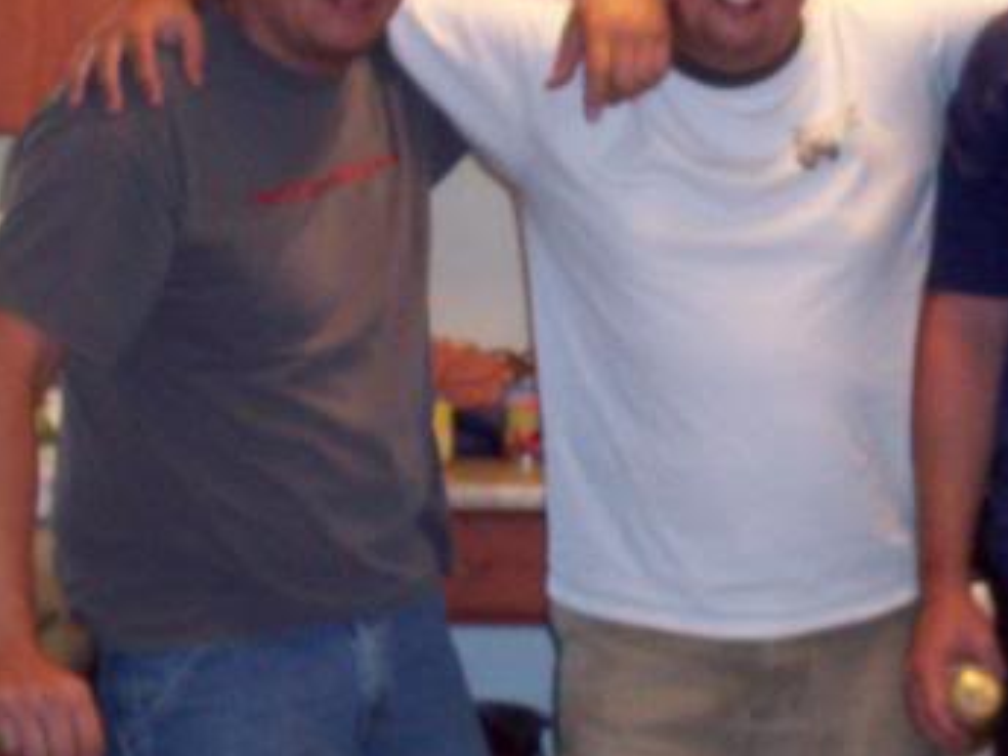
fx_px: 2504
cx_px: 727
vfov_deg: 17.2
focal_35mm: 86
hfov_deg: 22.6
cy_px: 378
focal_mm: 6.2
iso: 160
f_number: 2.8
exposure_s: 1/45
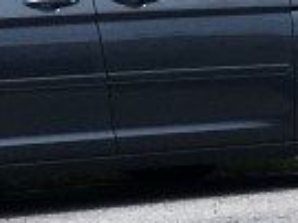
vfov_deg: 6.5
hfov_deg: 7.1
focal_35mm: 220
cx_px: 1128
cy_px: 506
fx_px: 1892
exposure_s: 1/2331
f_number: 2.2
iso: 25
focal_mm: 4.15
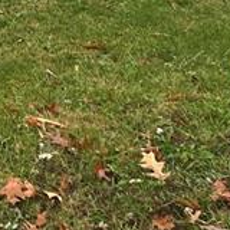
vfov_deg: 11.2
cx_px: -216
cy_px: -150
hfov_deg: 10.9
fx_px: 1105
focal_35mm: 147
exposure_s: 1/723
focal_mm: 5.7
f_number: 1.5
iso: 50
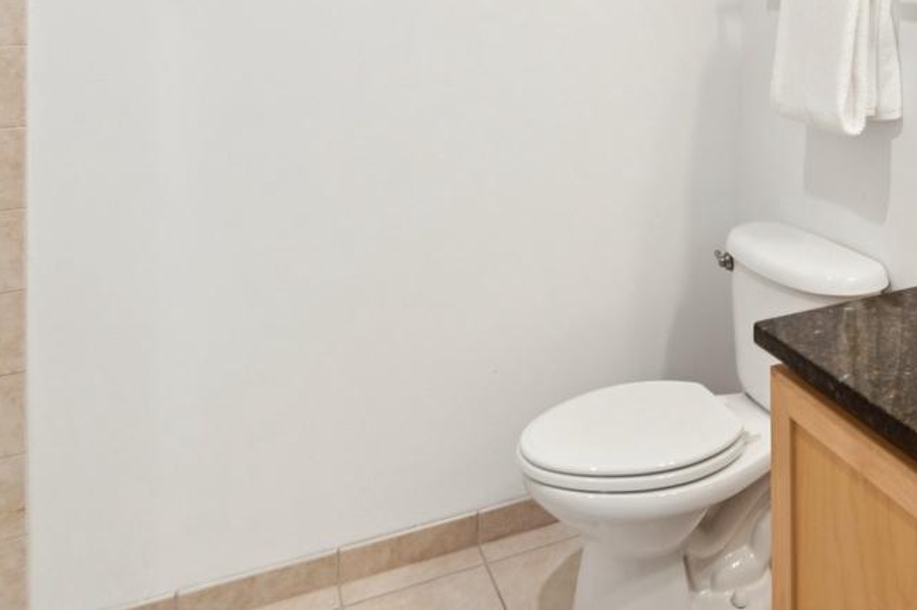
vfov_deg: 35.3
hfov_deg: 54.3
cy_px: -28
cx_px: 701
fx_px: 840
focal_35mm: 33
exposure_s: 1/6
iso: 200
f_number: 7.1
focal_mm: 10
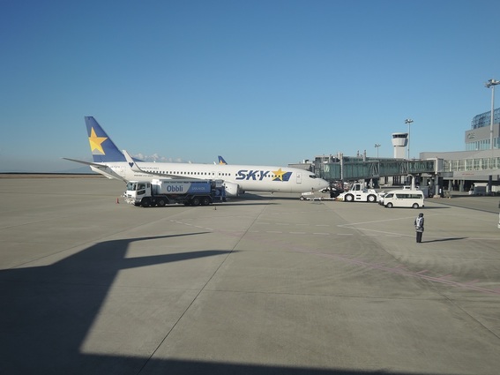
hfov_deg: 58.4
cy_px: 188
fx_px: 448
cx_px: 250
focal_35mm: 31
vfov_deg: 45.4
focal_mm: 6.6
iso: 80
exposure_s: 1/160
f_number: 2.8
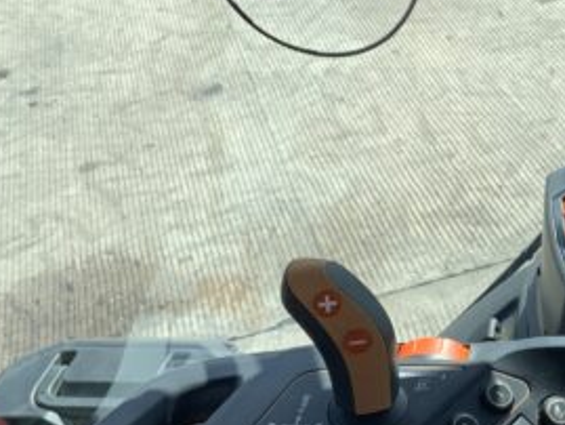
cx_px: 510
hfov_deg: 27.1
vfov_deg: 21.3
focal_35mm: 69
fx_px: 1127
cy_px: 269
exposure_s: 1/997
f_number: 1.8
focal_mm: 3
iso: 16
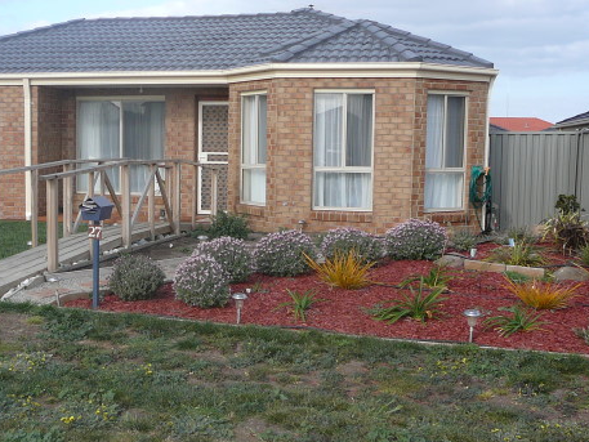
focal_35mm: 49
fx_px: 834
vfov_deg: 29.7
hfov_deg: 38.4
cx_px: 192
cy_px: 216
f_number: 2.8
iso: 80
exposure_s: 1/640
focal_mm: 5.2
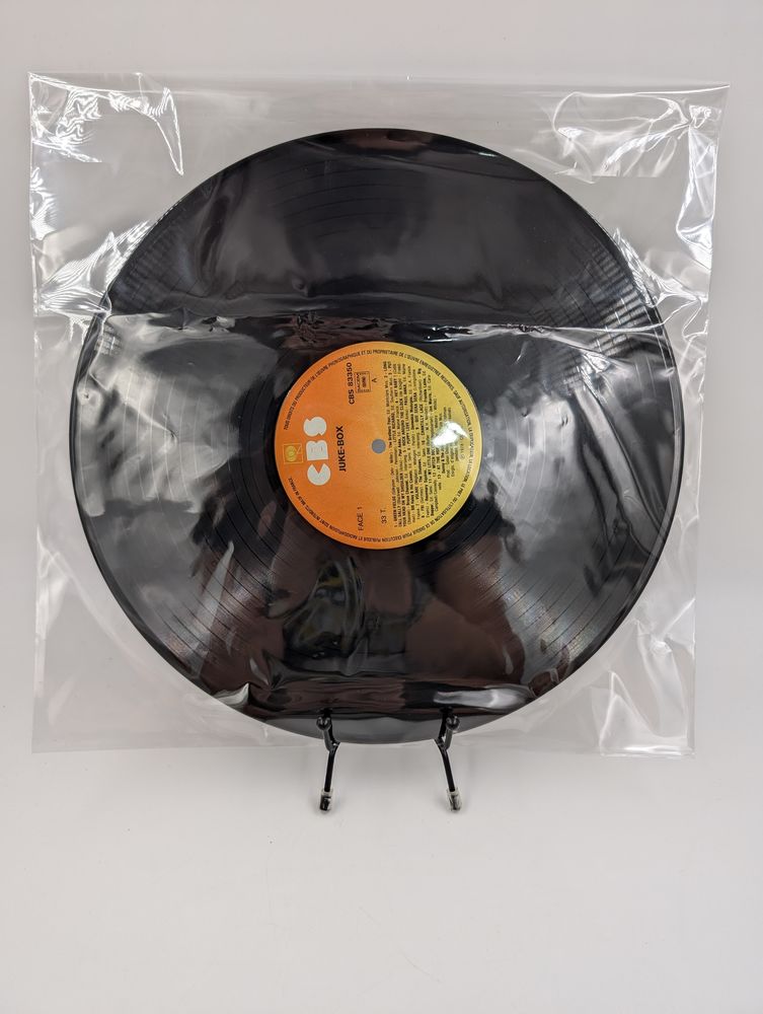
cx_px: 382
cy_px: 507
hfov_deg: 56.9
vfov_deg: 71.5
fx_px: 704
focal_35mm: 24
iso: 53
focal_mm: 6.9
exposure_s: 1/79
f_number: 1.68
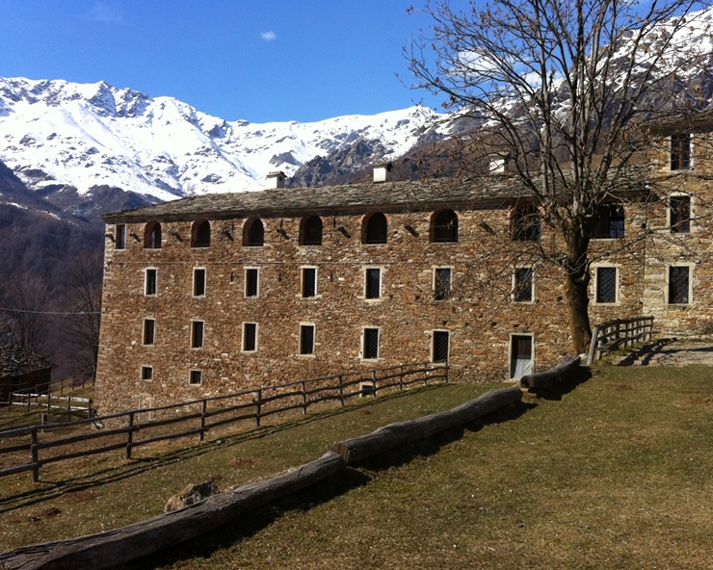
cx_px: 335
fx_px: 781
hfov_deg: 49.1
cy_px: 283
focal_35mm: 37
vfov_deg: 40.1
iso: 80
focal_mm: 3.85
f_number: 2.8
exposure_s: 1/1207
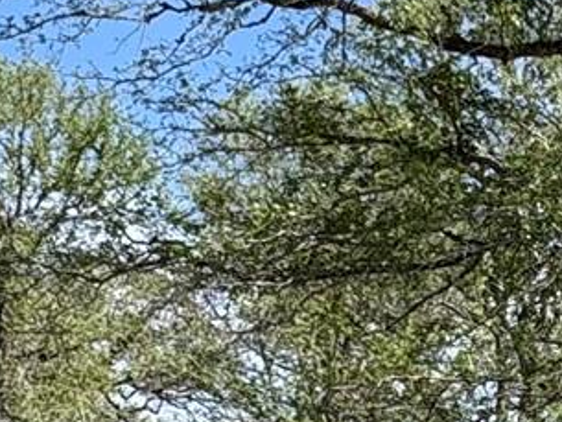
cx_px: 662
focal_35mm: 94
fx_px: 1527
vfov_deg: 15.7
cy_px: 212
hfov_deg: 19.7
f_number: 2.2
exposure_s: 1/868
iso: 40
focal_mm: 2.22
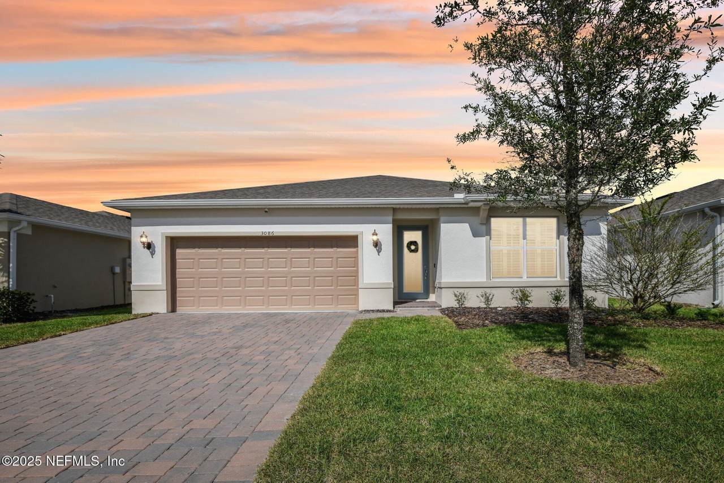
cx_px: 362
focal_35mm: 16
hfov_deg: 96.7
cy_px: 242
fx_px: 322
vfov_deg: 73.7
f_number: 8
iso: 400
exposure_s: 1/1600
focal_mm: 16
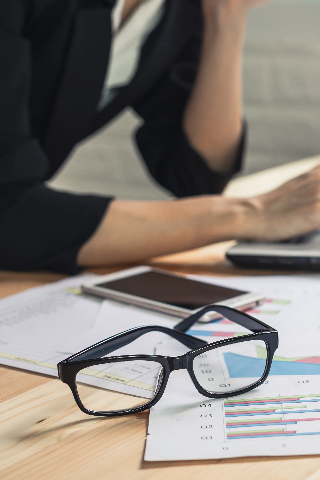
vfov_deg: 24.8
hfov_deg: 16.3
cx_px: 332
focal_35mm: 82
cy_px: 241
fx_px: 1093
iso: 200
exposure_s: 1/30
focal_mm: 50
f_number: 4
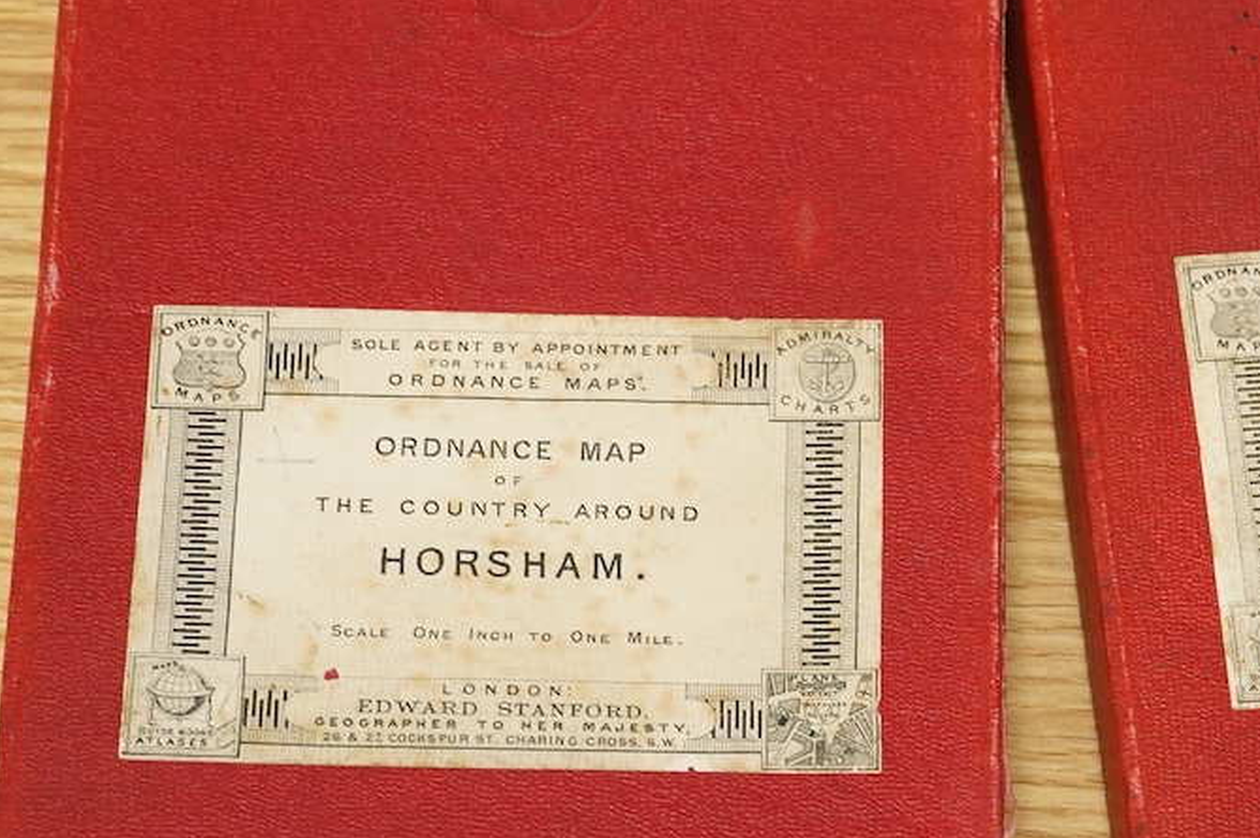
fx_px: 4581
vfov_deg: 10.4
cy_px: 489
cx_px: 978
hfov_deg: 15.6
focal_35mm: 131
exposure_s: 1/100
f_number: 7.1
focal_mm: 51
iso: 2500
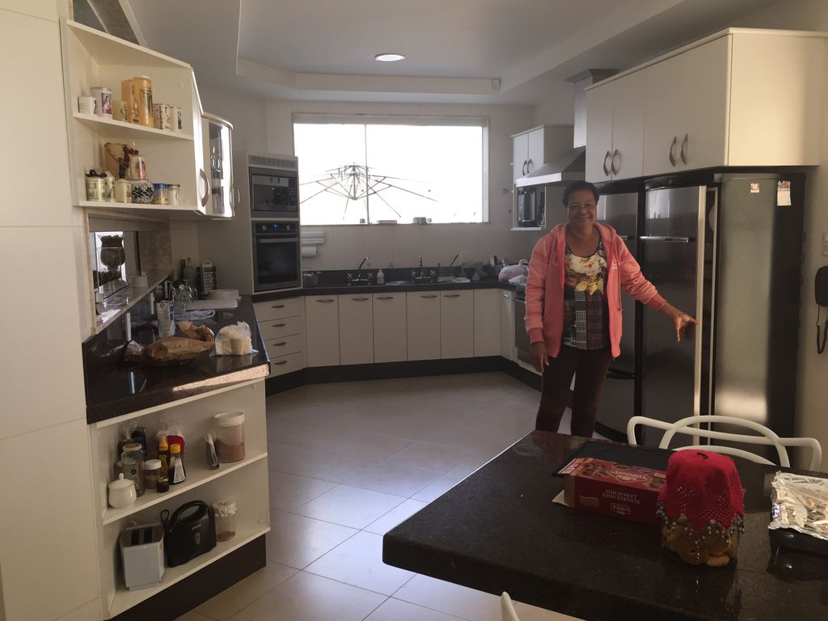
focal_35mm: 29
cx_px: 414
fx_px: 694
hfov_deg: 61.7
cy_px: 310
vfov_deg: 48.2
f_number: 2.2
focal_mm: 4.15
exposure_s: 1/120
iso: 50
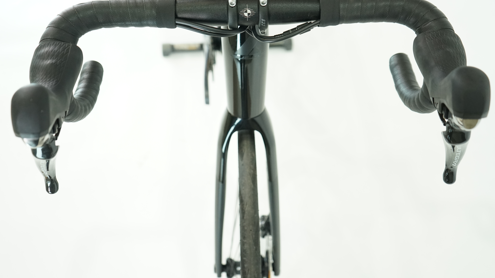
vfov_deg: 29.6
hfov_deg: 50.5
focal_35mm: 40
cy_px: 114
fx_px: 525
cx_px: 248
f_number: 4.5
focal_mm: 38
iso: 2000
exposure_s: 1/200
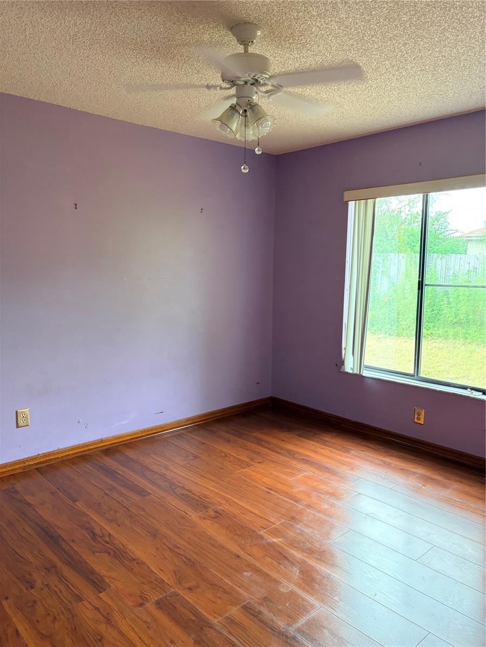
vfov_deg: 67.3
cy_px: 324
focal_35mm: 26
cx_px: 243
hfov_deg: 53.1
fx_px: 487
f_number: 1.6
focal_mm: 5.96
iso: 200
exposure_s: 1/60
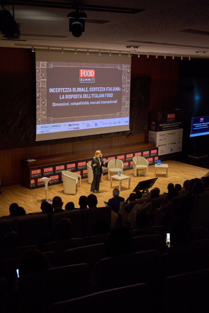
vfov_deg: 46.4
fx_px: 366
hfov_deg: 31.9
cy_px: 156
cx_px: 104
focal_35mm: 42
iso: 160
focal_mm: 28
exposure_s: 1/125
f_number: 5.6
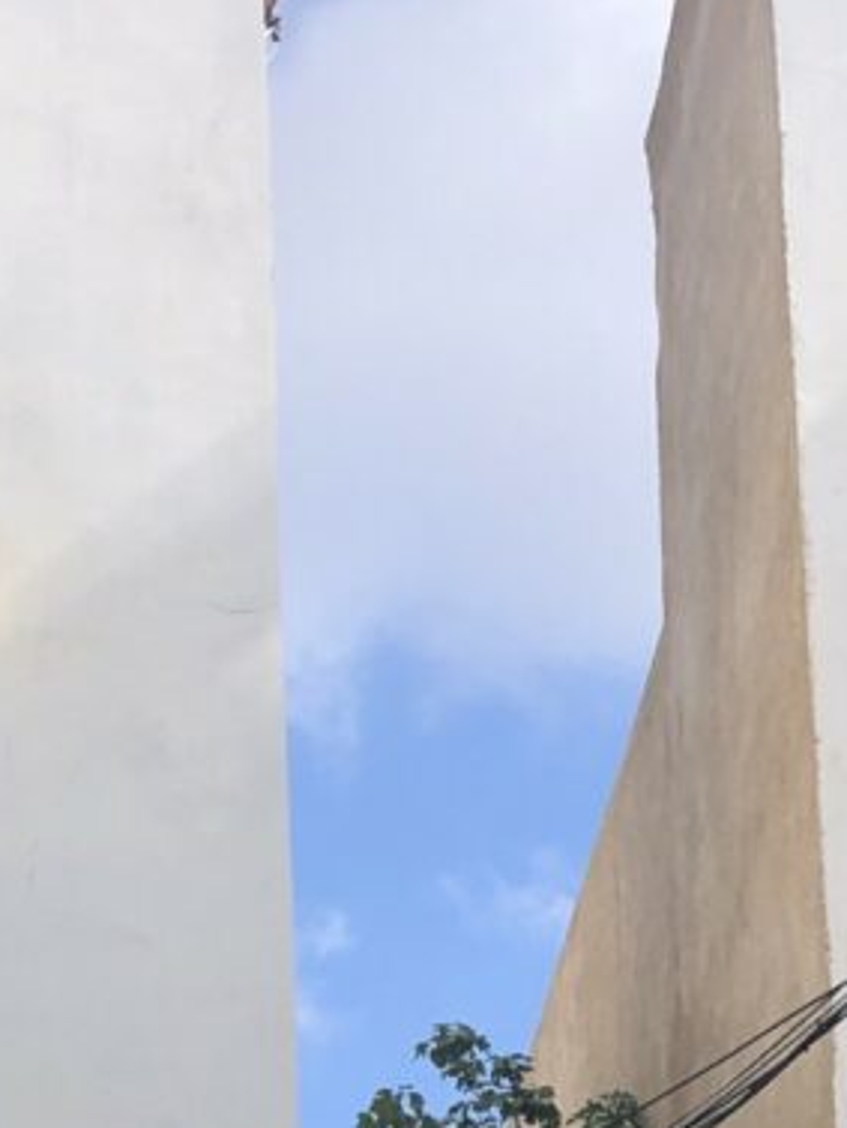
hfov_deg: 12.7
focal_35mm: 114
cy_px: 1263
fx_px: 3717
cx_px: -177
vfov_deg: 16.7
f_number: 1.8
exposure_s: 1/1567
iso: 20
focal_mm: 3.99
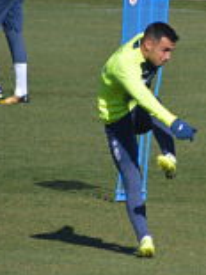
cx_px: 218
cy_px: 174
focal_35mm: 1119
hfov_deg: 1.3
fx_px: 8891
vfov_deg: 1.8
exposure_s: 1/2000
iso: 320
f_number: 5.6
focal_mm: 300
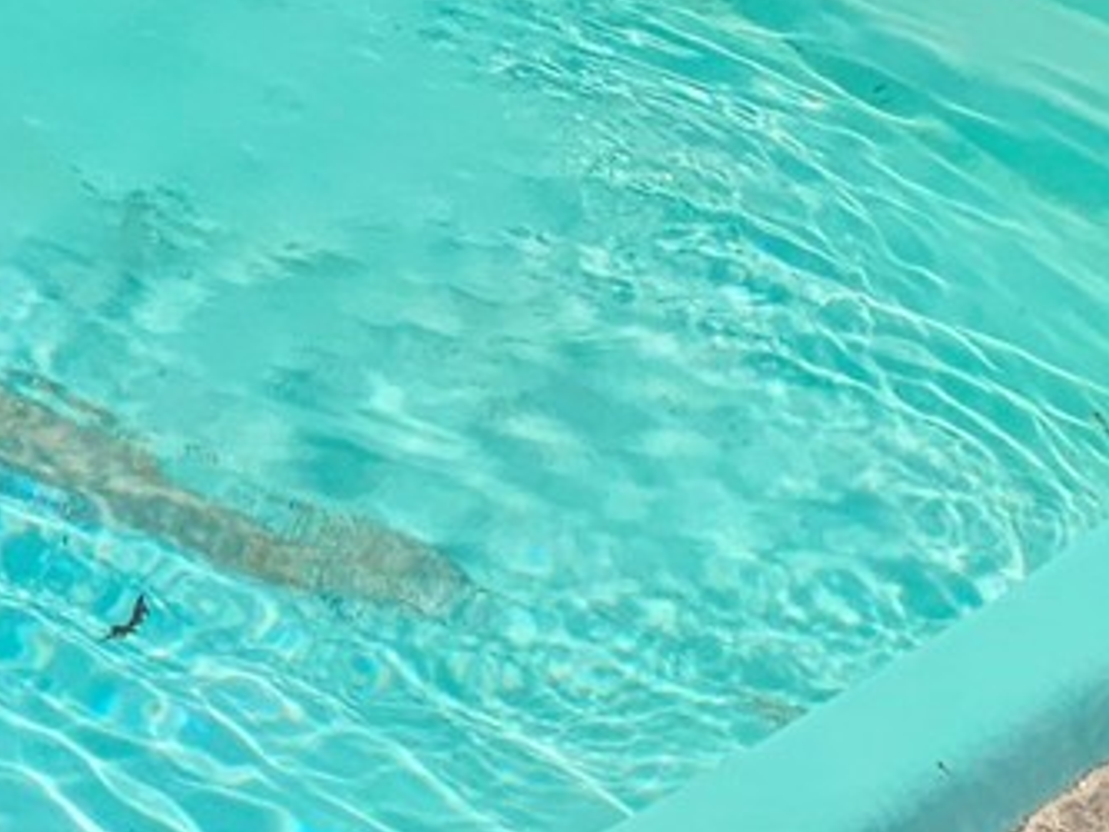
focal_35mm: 75
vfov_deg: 16.7
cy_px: -626
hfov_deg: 21.3
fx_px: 2404
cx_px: -616
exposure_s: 1/4361
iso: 50
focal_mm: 2.2
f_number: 2.2
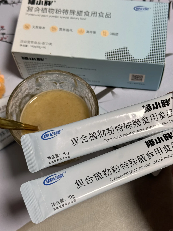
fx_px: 327
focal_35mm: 49
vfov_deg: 38.9
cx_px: 88
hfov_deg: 29.7
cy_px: 116
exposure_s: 1/40
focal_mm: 6.76
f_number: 1.78
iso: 320
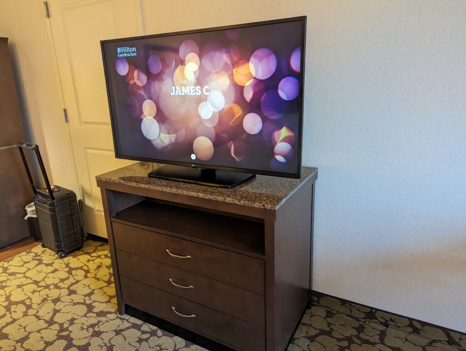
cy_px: 176
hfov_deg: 71.5
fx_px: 324
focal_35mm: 24
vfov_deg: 56.9
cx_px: 233
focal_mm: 6.81
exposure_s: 1/60
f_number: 1.85
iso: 861
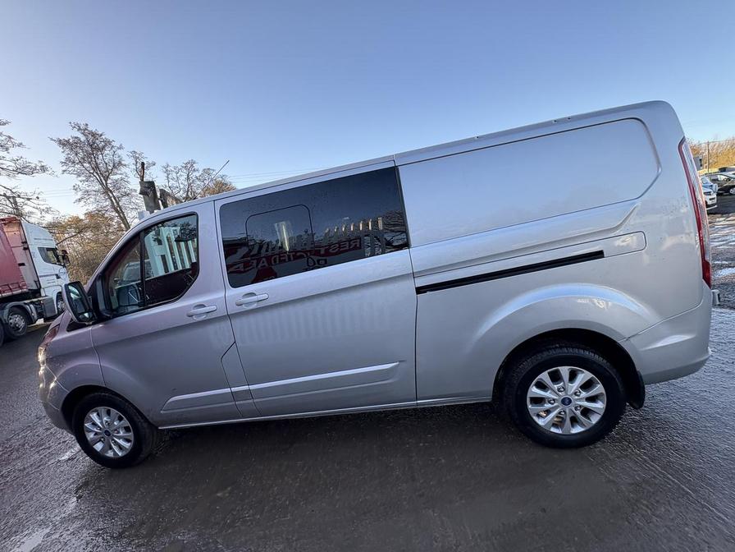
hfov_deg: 102.1
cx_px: 368
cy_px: 276
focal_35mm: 14
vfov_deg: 85.7
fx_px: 297
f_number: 2.2
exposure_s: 1/230
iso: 40
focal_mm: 2.22
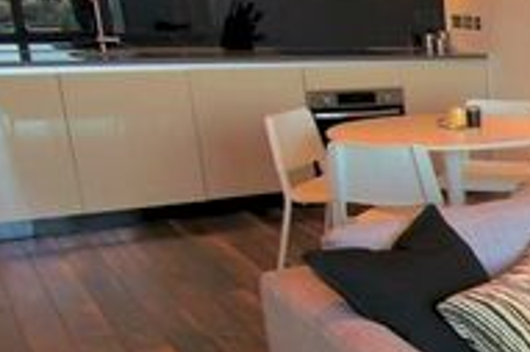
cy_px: 272
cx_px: 807
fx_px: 809
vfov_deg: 24.3
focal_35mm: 55
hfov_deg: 26.0
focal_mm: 10
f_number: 4
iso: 100
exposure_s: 1/30
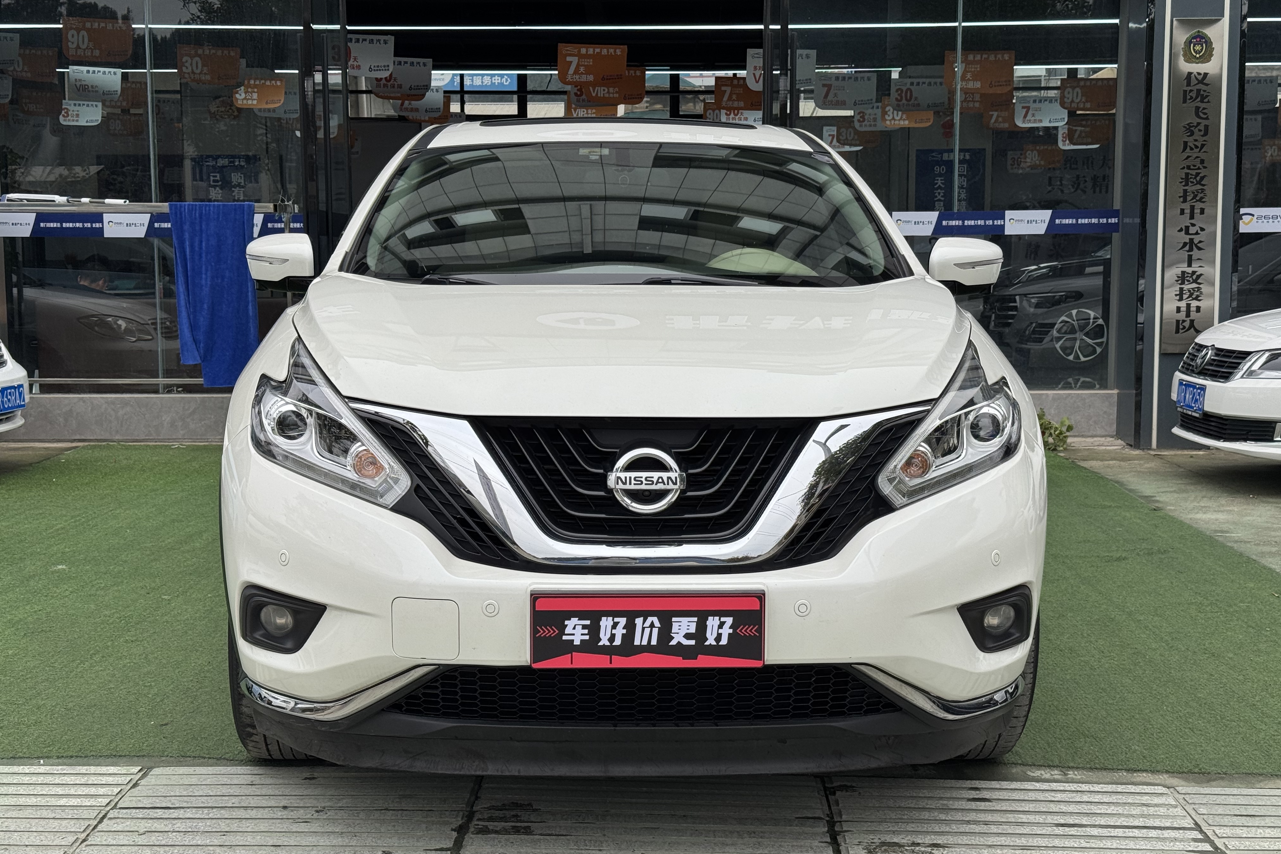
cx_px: 640
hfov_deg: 39.6
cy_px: 447
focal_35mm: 50
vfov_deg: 27.0
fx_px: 1779
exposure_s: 1/900
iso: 64
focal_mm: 6.76
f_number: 1.78
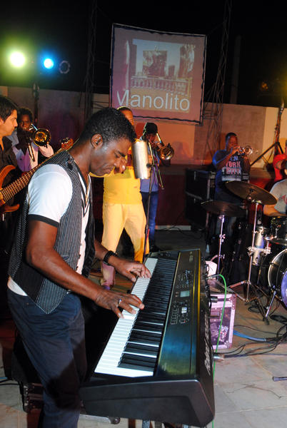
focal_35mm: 40
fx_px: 483
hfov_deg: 33.1
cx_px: 144
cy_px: 214
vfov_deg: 47.9
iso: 800
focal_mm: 27
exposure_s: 1/60
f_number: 5.6
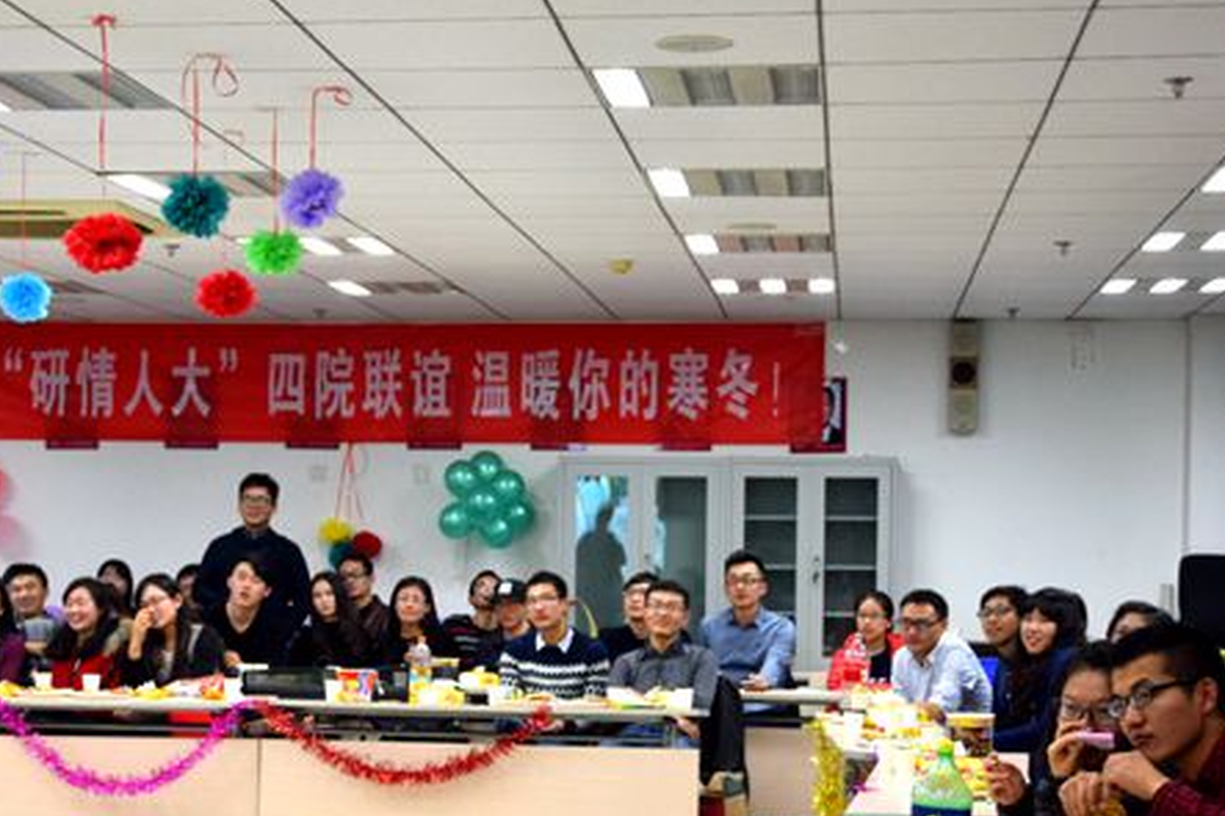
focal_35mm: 78
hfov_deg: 26.0
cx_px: 534
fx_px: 2653
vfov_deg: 17.4
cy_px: 606
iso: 720
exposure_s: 1/60
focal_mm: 32
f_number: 4.2
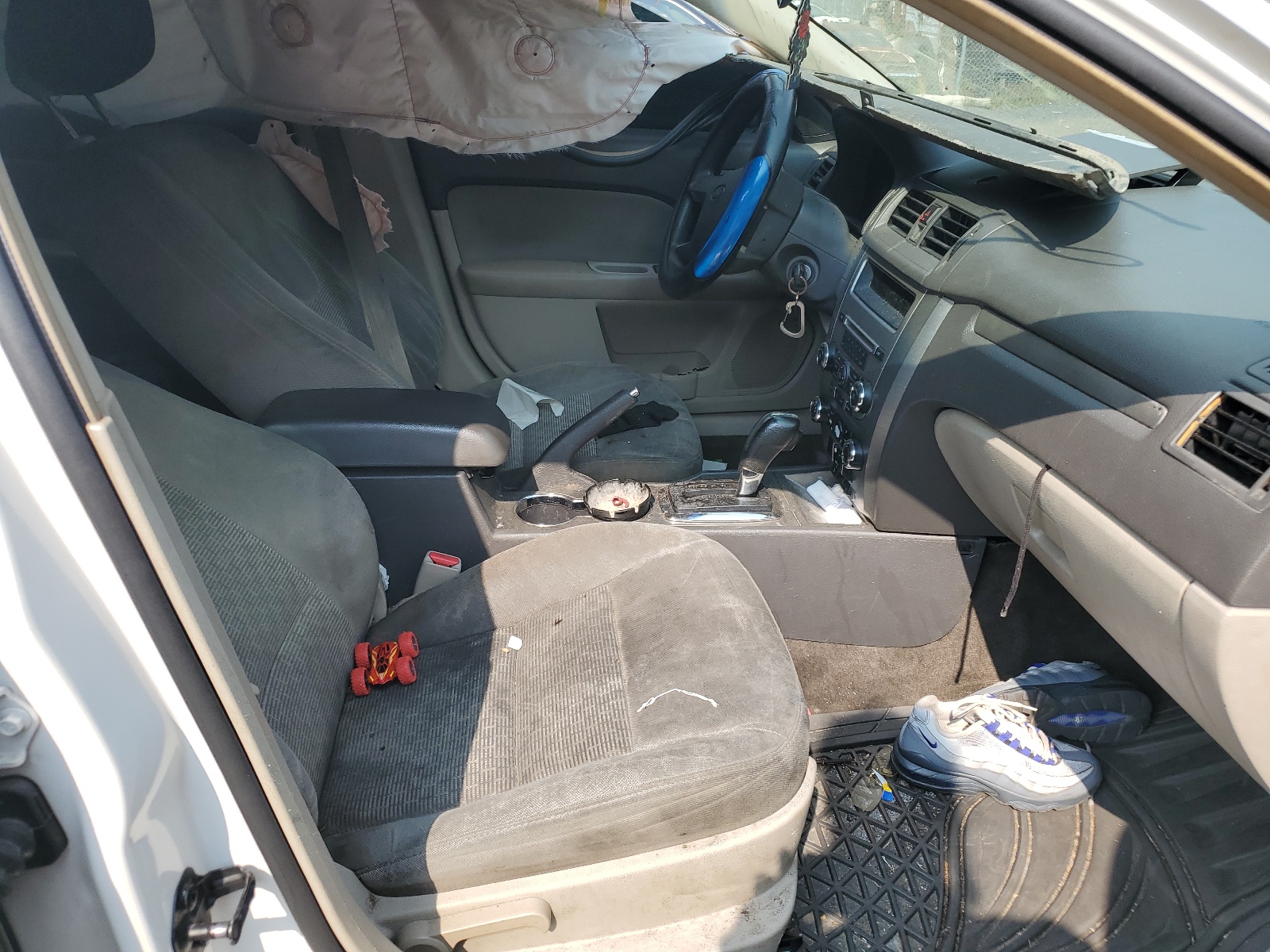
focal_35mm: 26
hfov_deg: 67.3
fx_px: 954
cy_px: 476
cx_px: 635
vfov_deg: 53.1
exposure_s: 1/1111
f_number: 1.5
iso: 50
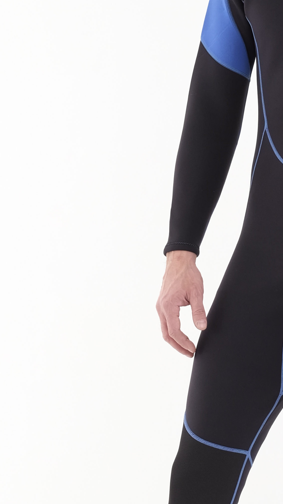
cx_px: 283
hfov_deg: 6.3
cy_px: 266
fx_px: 2548
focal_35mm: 191
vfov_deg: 11.3
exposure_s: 1/180
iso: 200
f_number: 7.1
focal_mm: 50
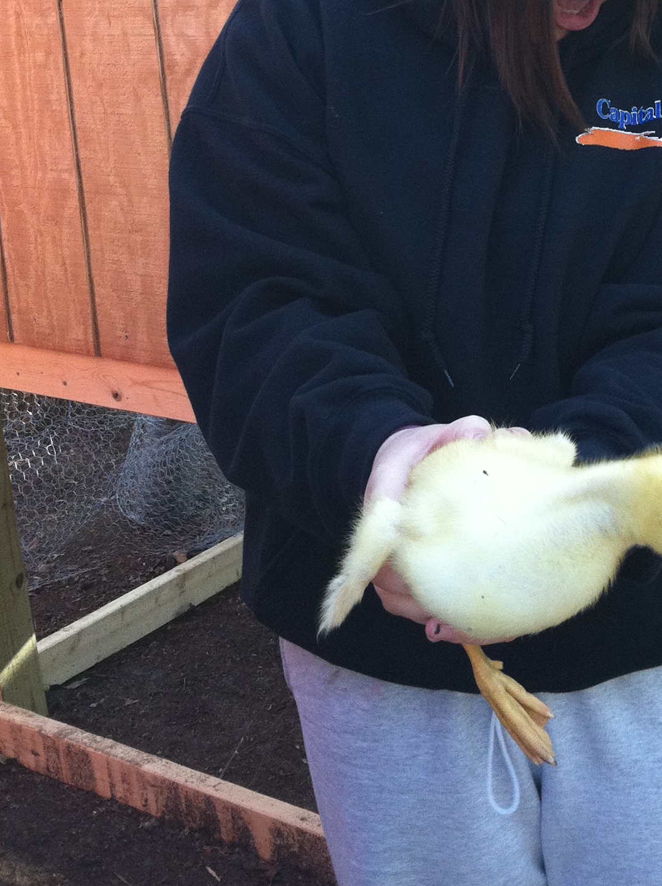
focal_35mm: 63
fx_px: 1610
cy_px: 111
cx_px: 502
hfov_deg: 23.0
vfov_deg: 29.6
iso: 125
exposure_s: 1/120
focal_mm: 3.85
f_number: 2.8
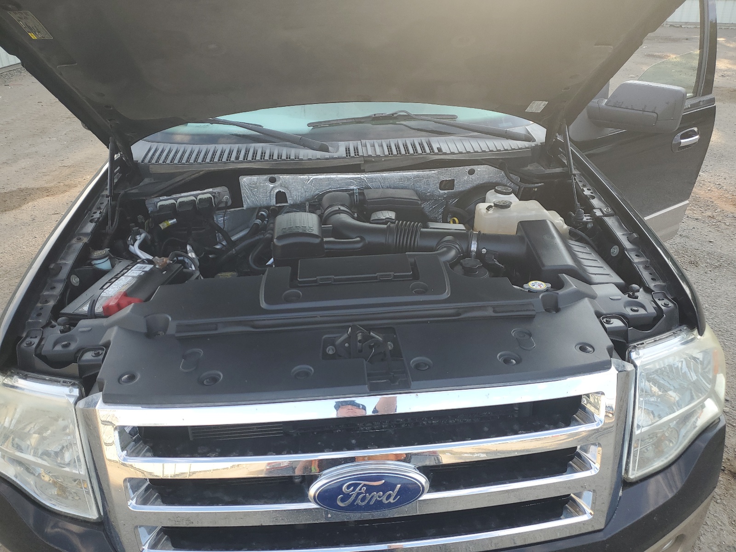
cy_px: 276
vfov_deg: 53.1
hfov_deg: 67.3
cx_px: 368
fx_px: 553
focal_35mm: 26
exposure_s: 1/385
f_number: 1.5
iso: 50
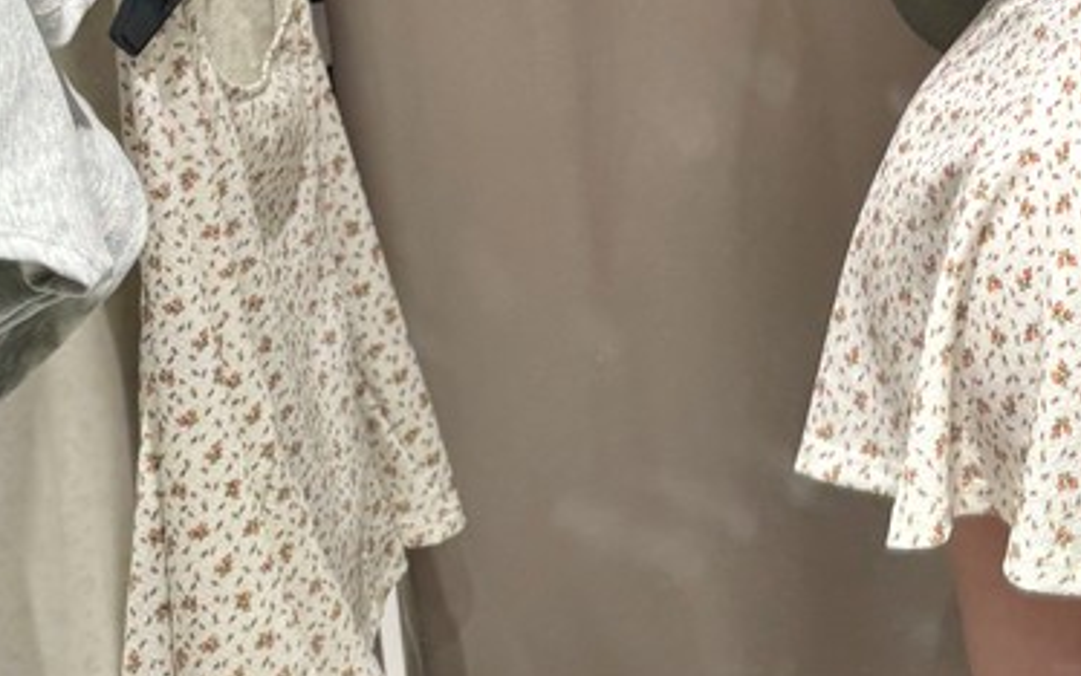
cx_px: 1173
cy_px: -445
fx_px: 2564
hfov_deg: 22.5
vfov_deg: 13.8
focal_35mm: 87
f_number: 1.78
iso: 100
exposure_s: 1/100
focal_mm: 6.76
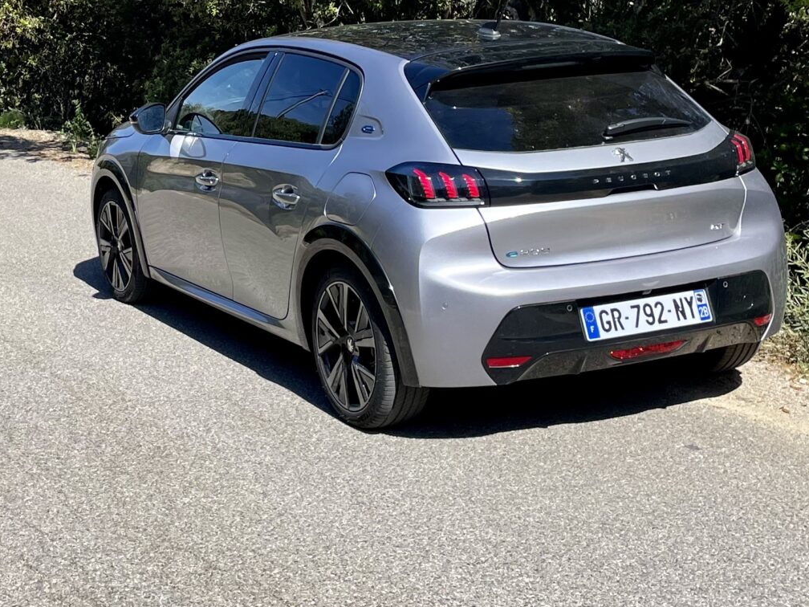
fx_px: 1542
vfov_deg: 21.9
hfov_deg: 28.8
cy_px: 96
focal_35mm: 66
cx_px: 177
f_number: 1.6
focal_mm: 4.2
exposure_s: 1/2747
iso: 32
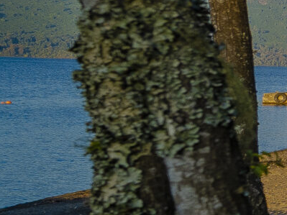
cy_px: -126
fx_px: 613
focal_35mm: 74
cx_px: 868
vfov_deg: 17.5
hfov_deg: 11.3
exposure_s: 1/125
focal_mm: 12
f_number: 8
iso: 640
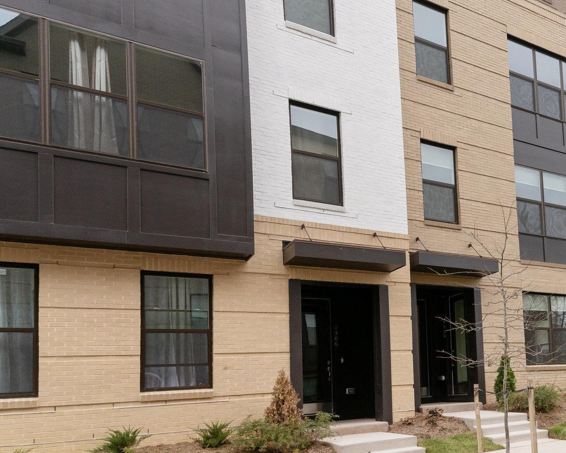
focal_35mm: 30
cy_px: 228
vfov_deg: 48.5
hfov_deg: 51.3
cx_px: 518
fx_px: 502
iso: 1250
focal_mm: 17
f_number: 8
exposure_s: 1/800
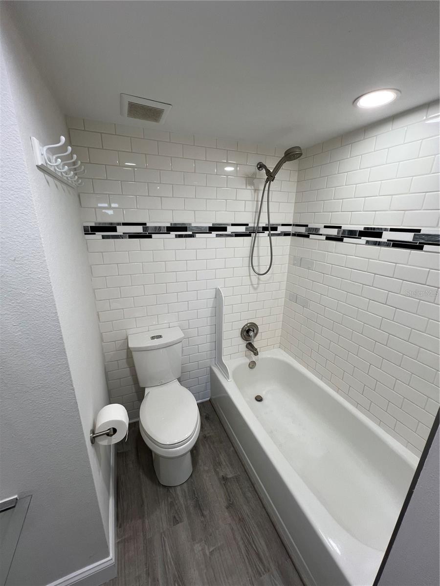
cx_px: 220
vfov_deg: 106.2
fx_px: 220
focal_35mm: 13
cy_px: 293
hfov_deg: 89.9
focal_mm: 1.57
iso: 64
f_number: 1.8
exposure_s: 1/120
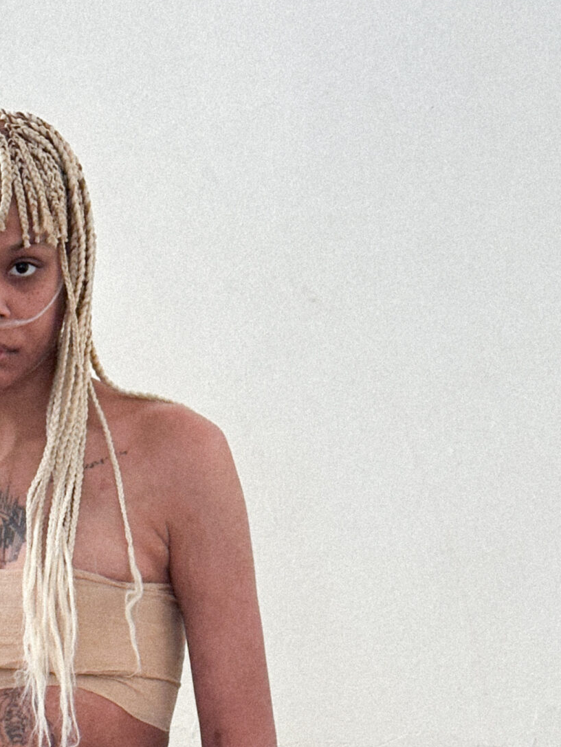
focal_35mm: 113
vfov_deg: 17.2
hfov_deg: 12.9
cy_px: 667
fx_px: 2440
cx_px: -17
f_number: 1.78
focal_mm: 6.86
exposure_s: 1/58
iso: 250
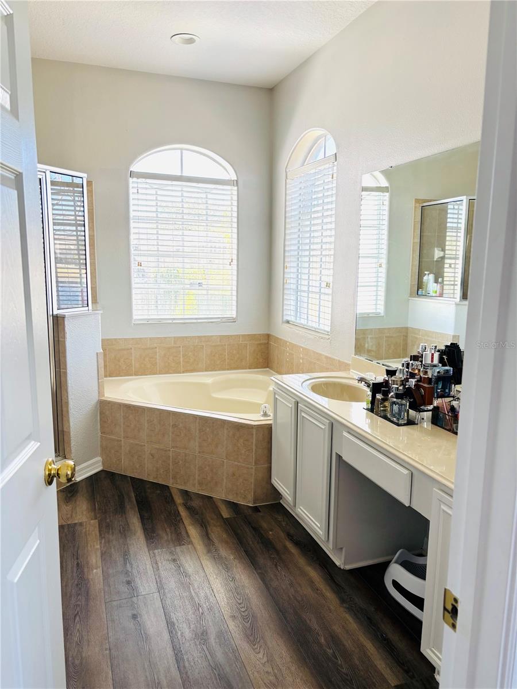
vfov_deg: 67.3
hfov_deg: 53.1
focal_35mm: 26
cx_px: 258
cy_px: 344
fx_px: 518
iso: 40
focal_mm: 5.96
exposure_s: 1/121
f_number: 1.6
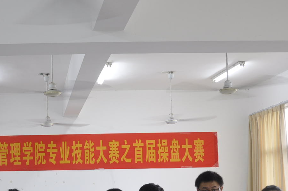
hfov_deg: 29.7
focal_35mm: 64
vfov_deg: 20.6
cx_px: 13
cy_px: 185
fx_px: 512
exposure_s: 1/30
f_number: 5.6
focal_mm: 18
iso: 400
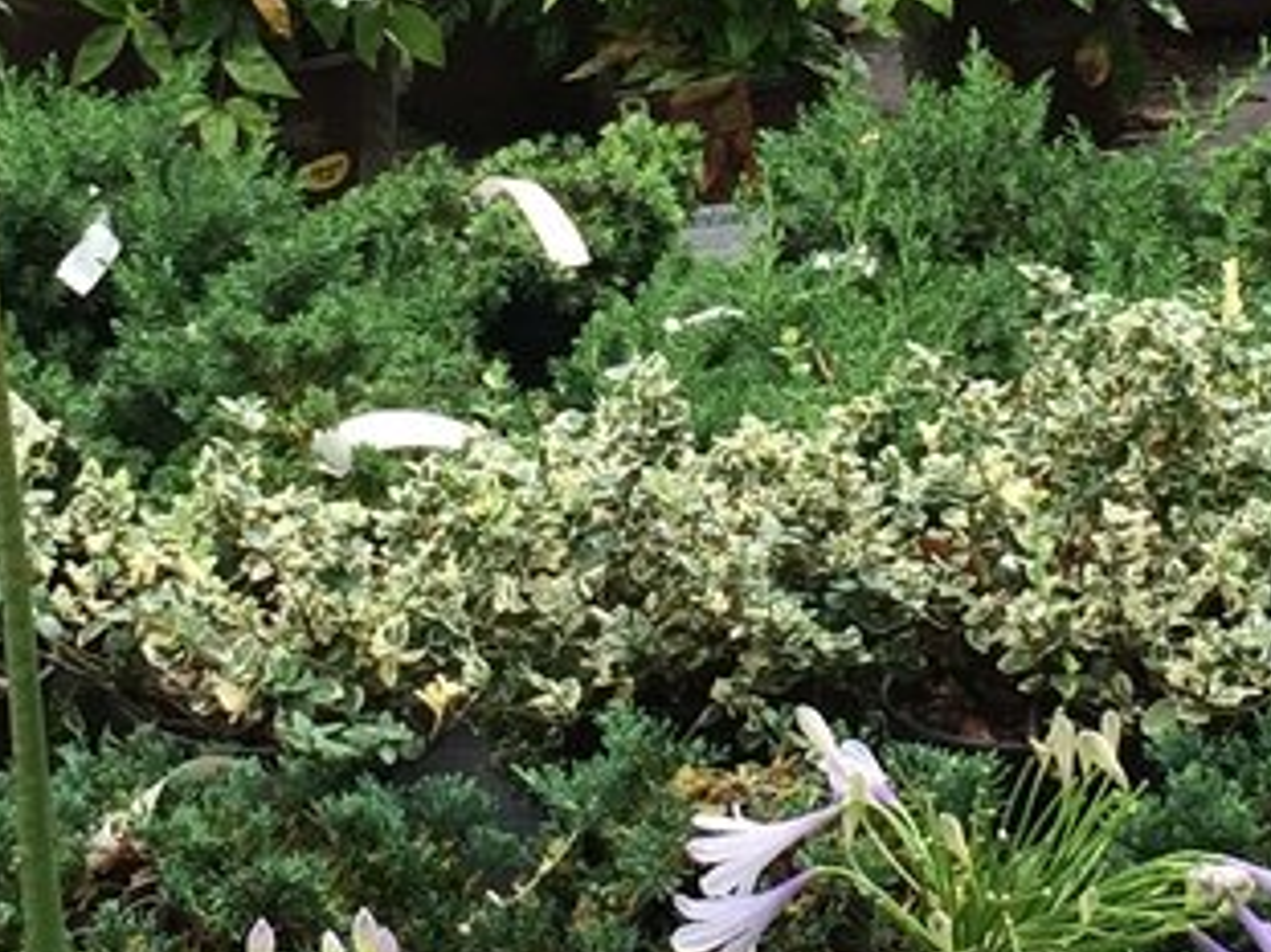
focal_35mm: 140
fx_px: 5138
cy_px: 157
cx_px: 826
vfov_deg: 10.5
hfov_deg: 14.1
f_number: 2.2
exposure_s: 1/247
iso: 32
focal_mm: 4.15
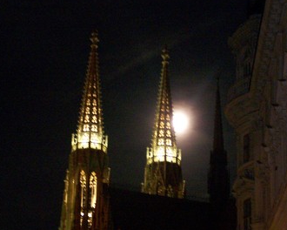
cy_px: 136
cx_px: 134
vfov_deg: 16.7
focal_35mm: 92
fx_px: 781
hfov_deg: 20.8
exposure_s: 1/4
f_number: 3.2
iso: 400
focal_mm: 11.5
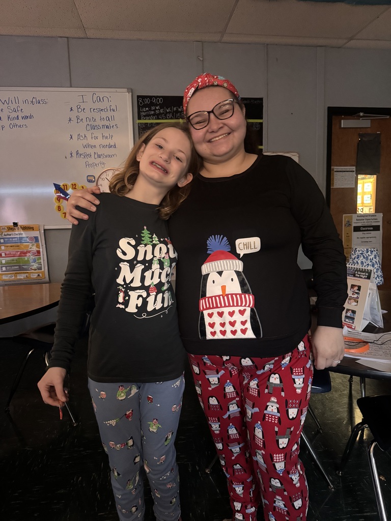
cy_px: 260
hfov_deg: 56.8
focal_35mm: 24
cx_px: 196
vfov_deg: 71.6
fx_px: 361
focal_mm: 6.76
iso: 1600
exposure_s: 1/30
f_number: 1.78
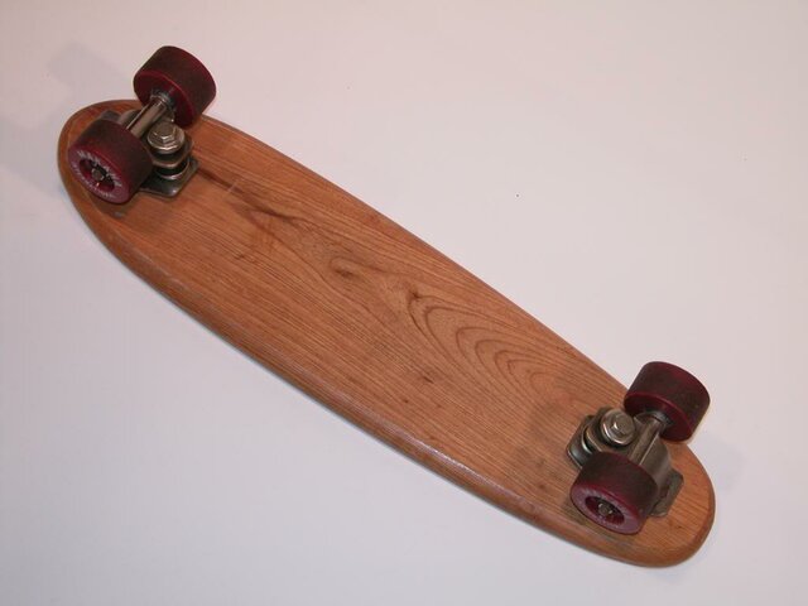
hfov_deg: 26.3
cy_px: 303
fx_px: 1727
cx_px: 404
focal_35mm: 74
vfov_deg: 19.9
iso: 100
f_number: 3.8
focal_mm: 18.8
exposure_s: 1/106
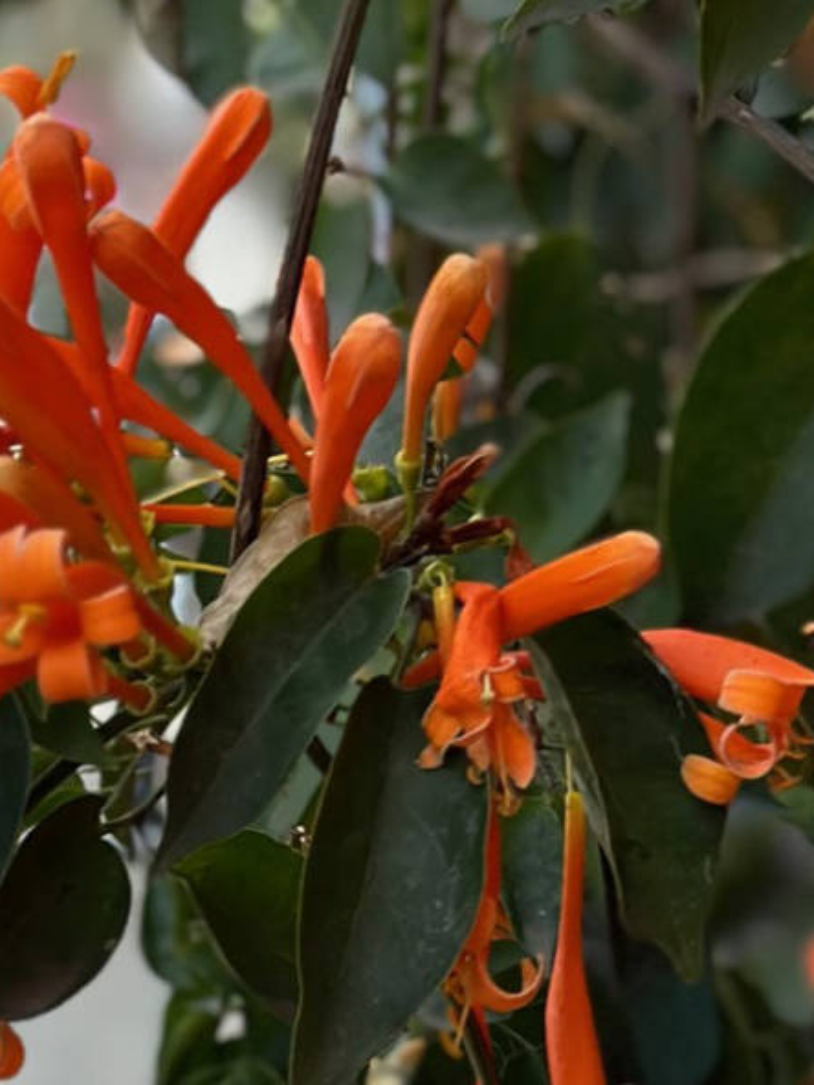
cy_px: 645
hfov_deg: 9.0
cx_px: -184
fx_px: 5079
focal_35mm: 162
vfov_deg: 12.2
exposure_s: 1/1305
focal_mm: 6.9
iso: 80
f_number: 1.8
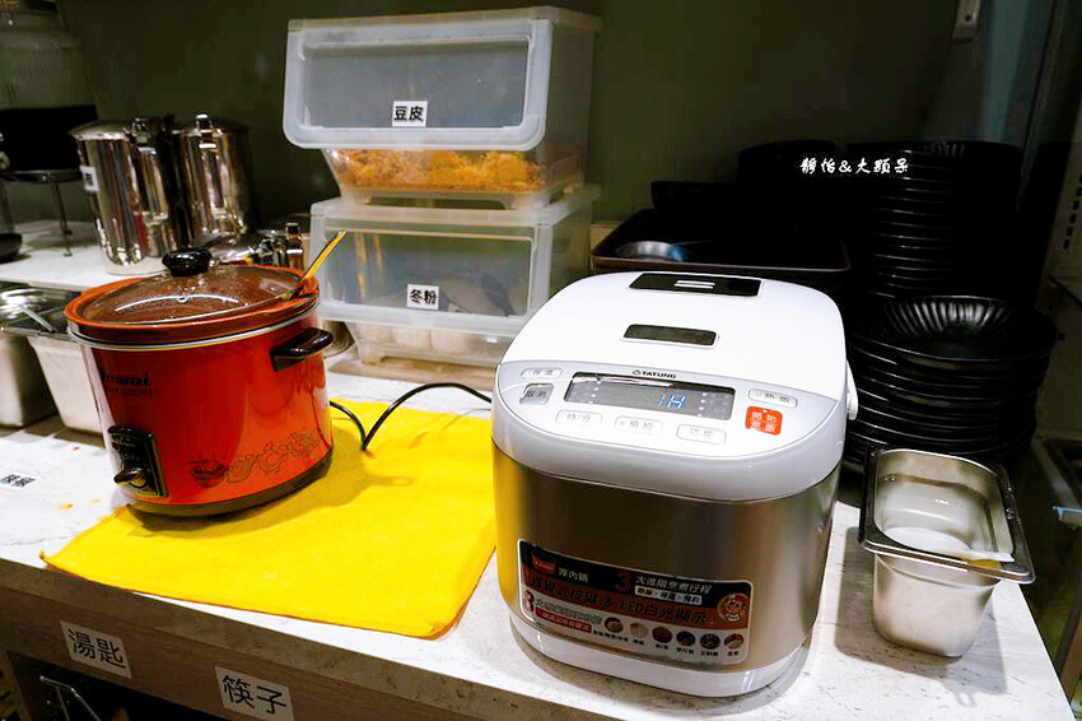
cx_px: 541
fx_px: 721
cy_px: 360
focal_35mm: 24
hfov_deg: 73.8
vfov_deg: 53.1
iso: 320
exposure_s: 1/100
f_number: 6.3
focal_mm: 24
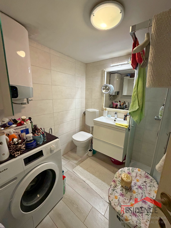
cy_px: 114
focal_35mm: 14
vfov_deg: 102.1
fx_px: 92
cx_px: 86
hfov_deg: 85.7
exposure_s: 1/50
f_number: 2.2
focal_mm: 2.22
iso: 400
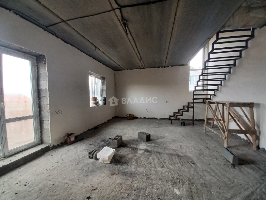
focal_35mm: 13
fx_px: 100
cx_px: 133
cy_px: 100
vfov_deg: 89.9
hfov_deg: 106.2
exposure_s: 1/50
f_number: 2.2
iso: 100
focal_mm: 1.42
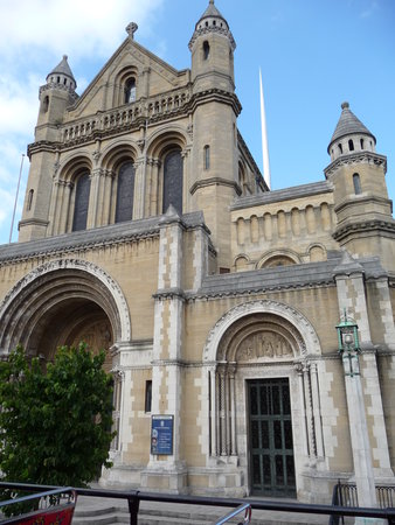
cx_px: 198
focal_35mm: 28
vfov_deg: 63.4
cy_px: 262
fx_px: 426
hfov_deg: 49.8
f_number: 3.3
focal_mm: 4.7
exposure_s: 1/400
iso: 100
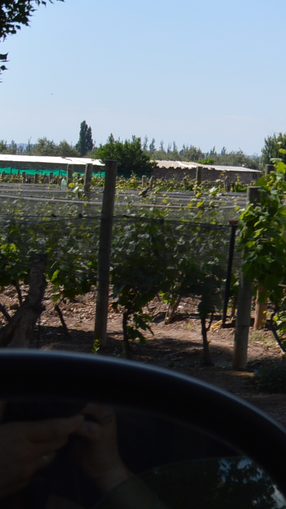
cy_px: 17
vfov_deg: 22.2
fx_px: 1254
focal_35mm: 93
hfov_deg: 10.8
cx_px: 716
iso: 100
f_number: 8
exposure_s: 1/250
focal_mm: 18
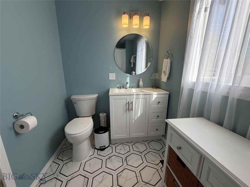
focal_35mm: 14
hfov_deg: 102.1
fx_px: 101
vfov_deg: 85.7
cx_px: 125
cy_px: 94
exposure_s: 1/216
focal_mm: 2.22
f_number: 2.2
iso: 64
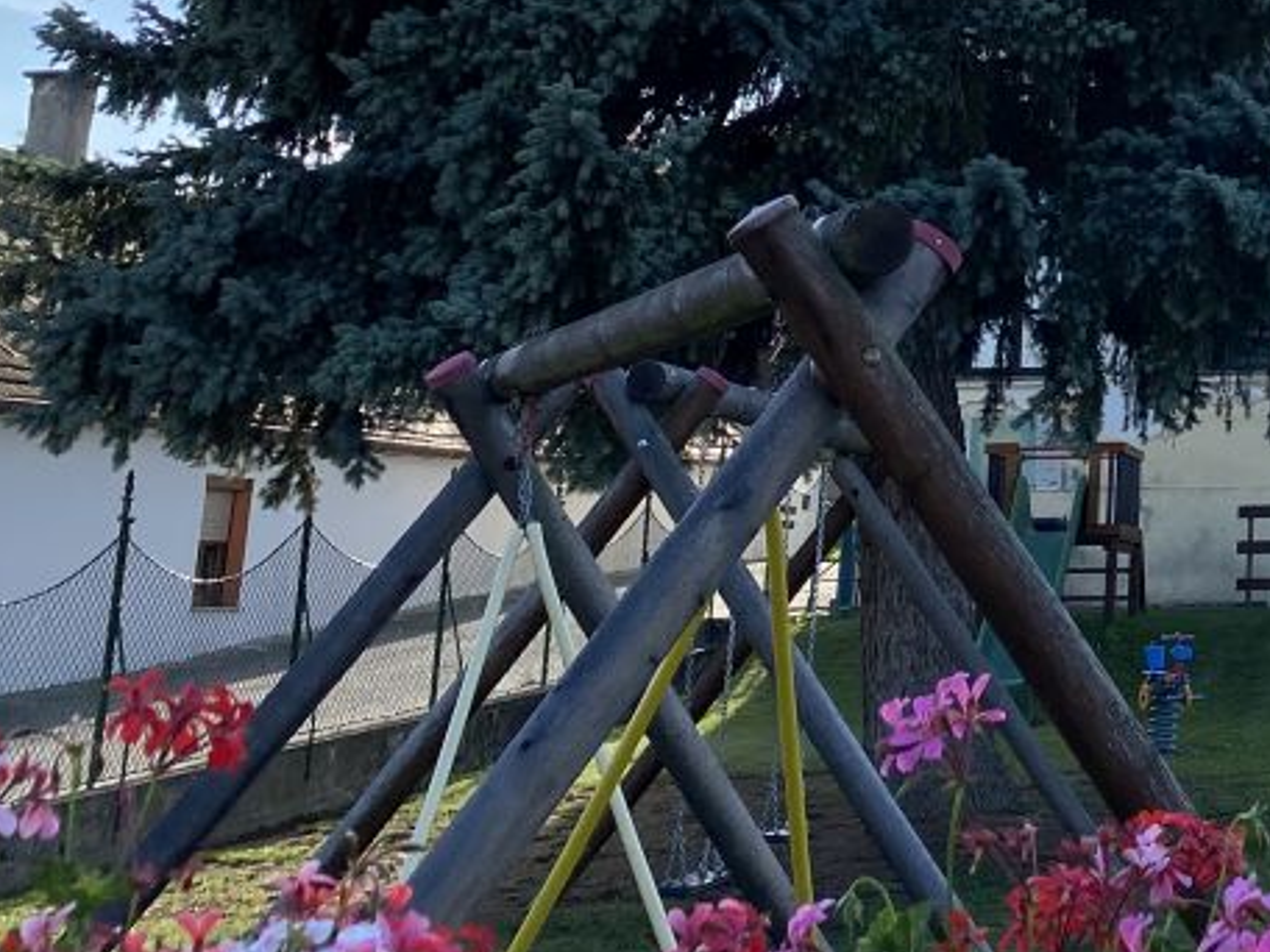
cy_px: -148
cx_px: 1618
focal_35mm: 73
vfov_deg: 19.2
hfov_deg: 23.7
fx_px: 2678
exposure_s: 1/2410
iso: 32
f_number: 1.8
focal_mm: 4.25
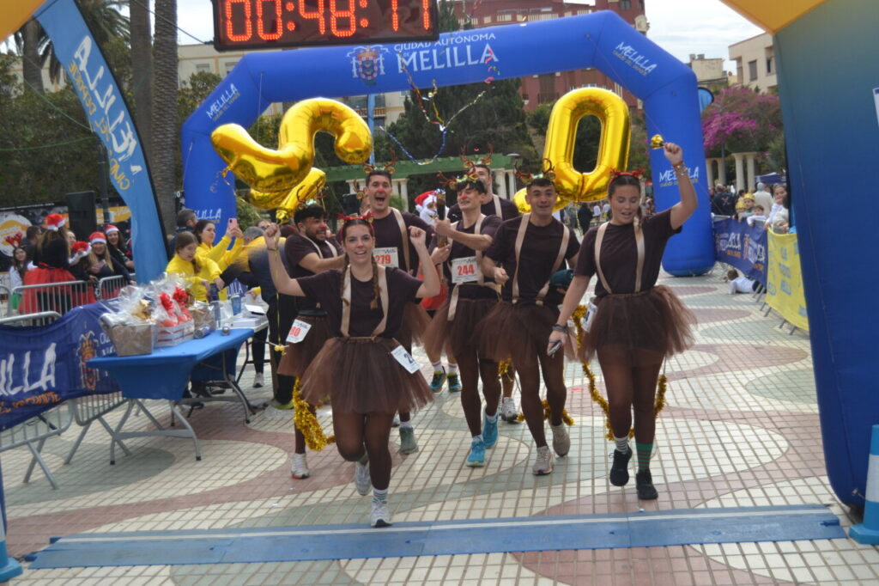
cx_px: 440
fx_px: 1281
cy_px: 293
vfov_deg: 25.7
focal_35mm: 52
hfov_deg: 37.9
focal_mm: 35
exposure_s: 1/800
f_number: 4.5
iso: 400
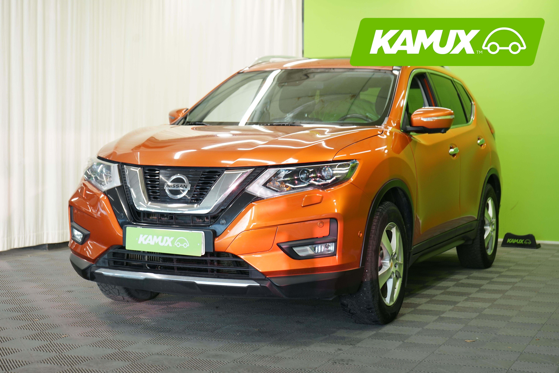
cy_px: 186
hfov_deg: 32.9
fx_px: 947
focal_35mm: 61
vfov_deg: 22.3
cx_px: 280
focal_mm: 61
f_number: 5.6
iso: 250
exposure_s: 1/20
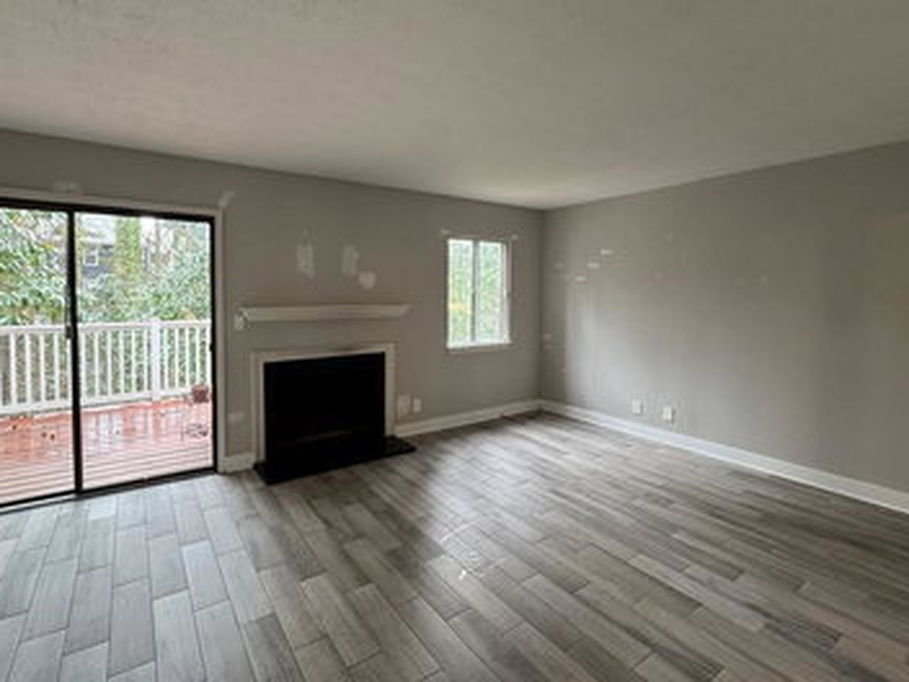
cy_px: 310
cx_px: 414
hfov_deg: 90.8
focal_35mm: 17
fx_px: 446
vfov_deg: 74.6
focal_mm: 2.22
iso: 200
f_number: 2.2
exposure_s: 1/60
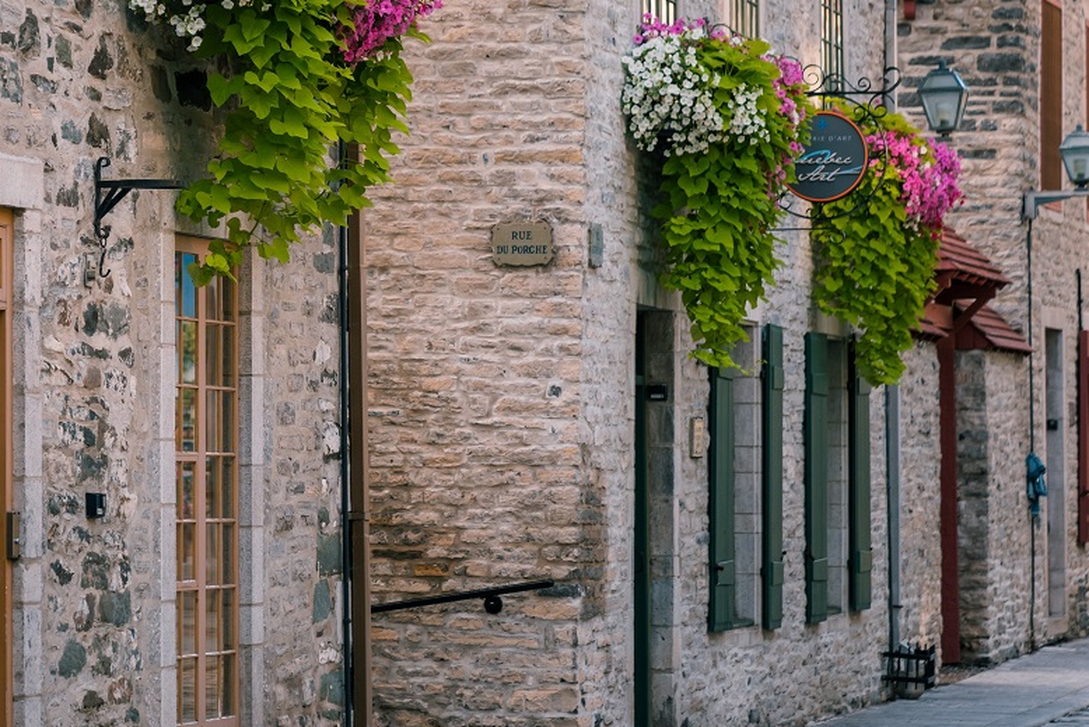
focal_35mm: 162
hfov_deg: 12.6
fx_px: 4901
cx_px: 106
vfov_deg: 8.5
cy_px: 199
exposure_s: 1/500
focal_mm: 70
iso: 250
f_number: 2.8
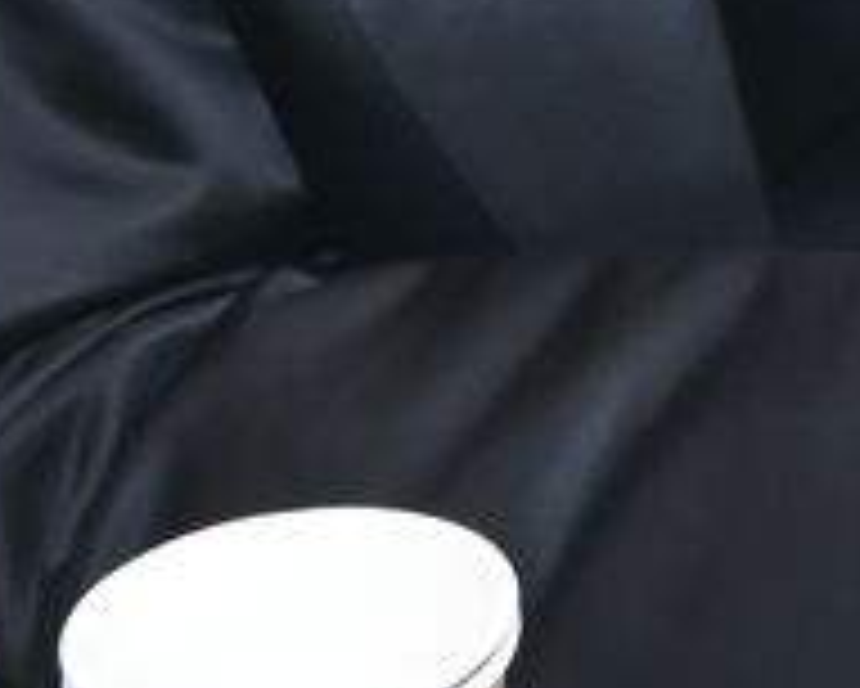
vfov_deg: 7.2
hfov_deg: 8.9
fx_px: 5246
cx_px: 1643
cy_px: -814
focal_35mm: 206
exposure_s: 1/200
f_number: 4.5
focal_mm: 30
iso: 1250
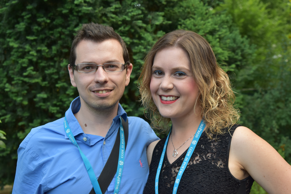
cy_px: 97
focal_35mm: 82
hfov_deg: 24.6
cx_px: 146
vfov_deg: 16.6
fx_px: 667
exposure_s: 1/60
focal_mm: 55
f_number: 5.6
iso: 720
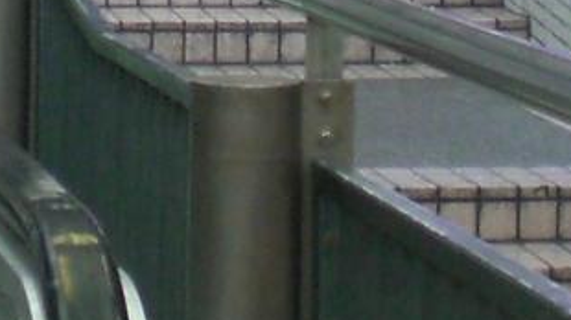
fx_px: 3238
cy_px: -406
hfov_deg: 10.1
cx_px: 157
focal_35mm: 214
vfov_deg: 5.5
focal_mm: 6.3
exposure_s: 1/50
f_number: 3.1
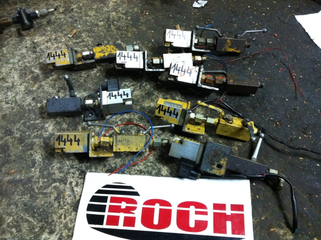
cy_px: 120
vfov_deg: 40.6
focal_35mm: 35
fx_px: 324
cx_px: 160
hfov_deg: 52.7
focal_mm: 3.85
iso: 500
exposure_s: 1/15
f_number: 2.8
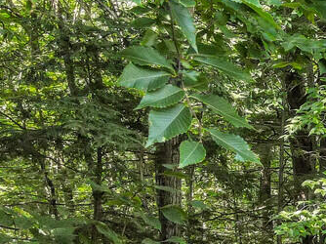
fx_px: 1082
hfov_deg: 15.2
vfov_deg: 12.8
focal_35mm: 115
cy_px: 182
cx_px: 554
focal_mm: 4.5
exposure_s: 1/100
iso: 200
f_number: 2.8
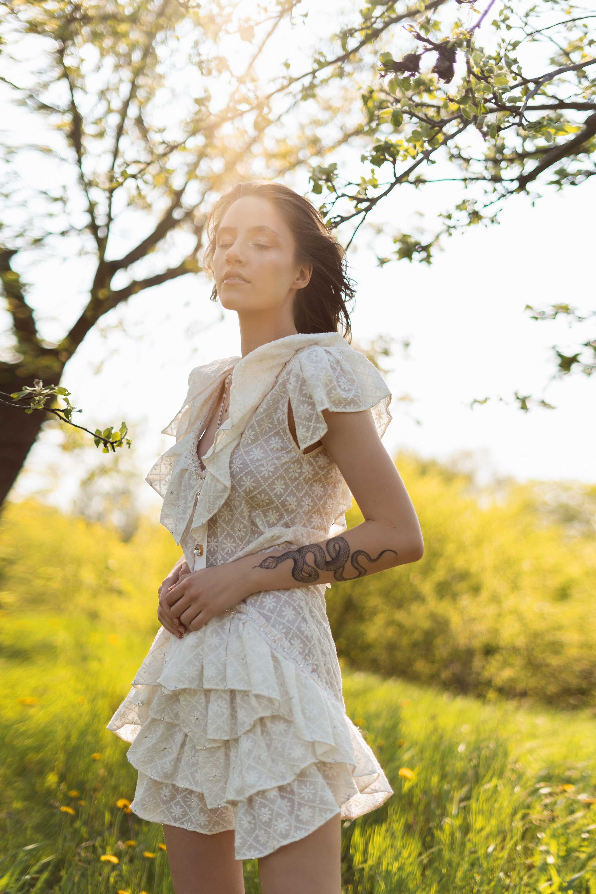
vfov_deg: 38.9
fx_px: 1266
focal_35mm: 51
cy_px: 444
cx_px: 297
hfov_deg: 26.5
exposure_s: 1/1600
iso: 100
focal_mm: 50
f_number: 1.8
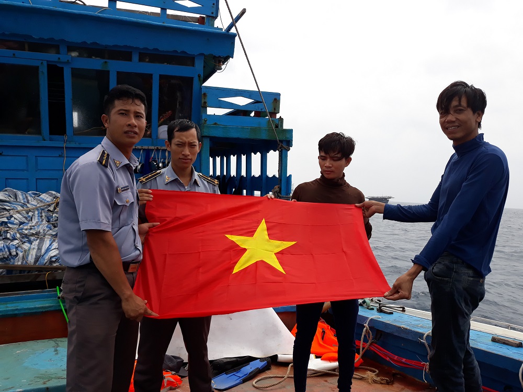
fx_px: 408
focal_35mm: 27
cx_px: 262
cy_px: 196
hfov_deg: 65.3
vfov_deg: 51.4
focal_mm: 3.71
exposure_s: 1/2198
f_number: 1.7
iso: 40
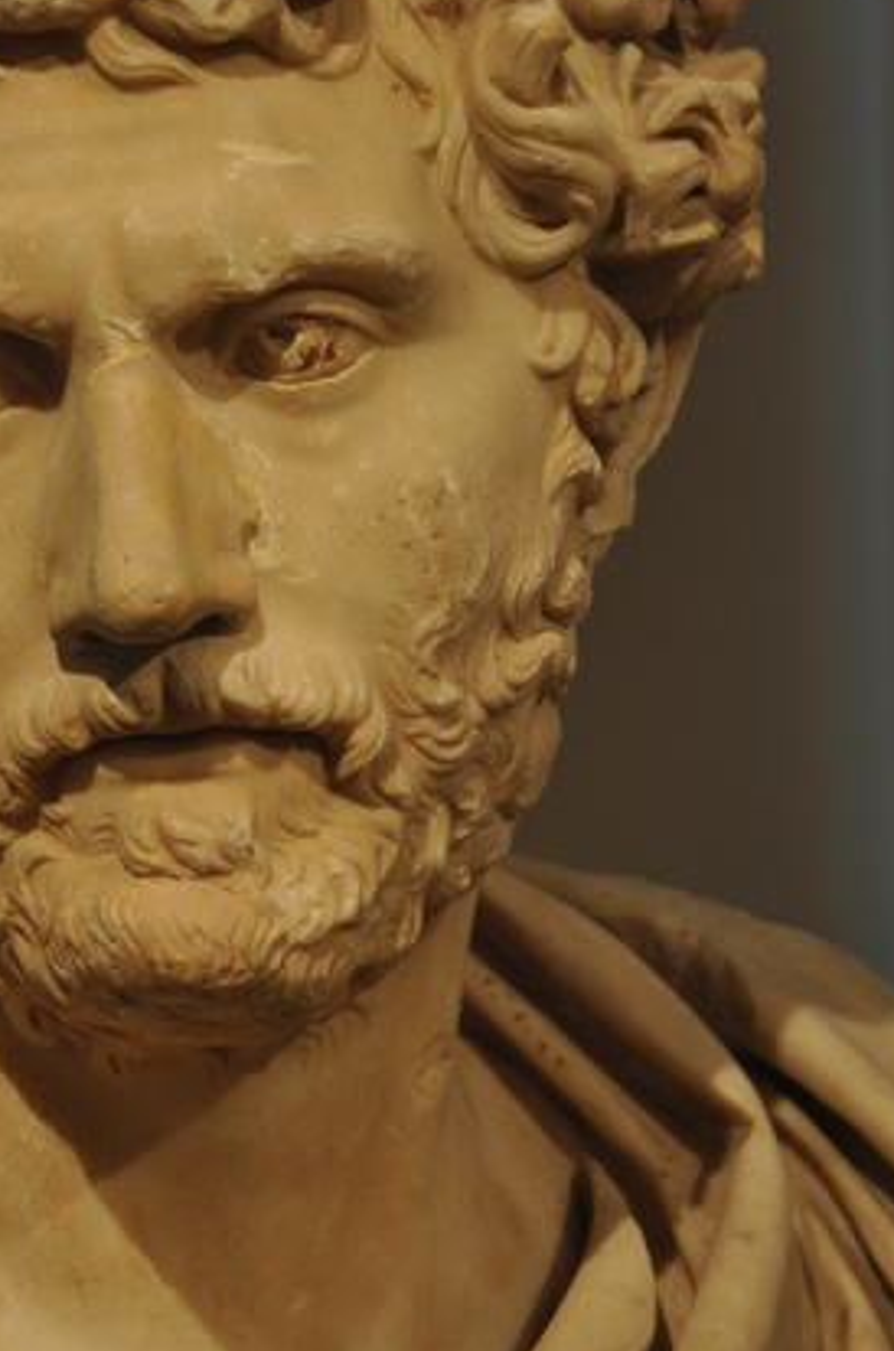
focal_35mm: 192
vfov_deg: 10.7
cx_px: 214
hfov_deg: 7.1
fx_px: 7188
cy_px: 352
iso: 500
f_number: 5
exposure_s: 1/60
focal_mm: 80
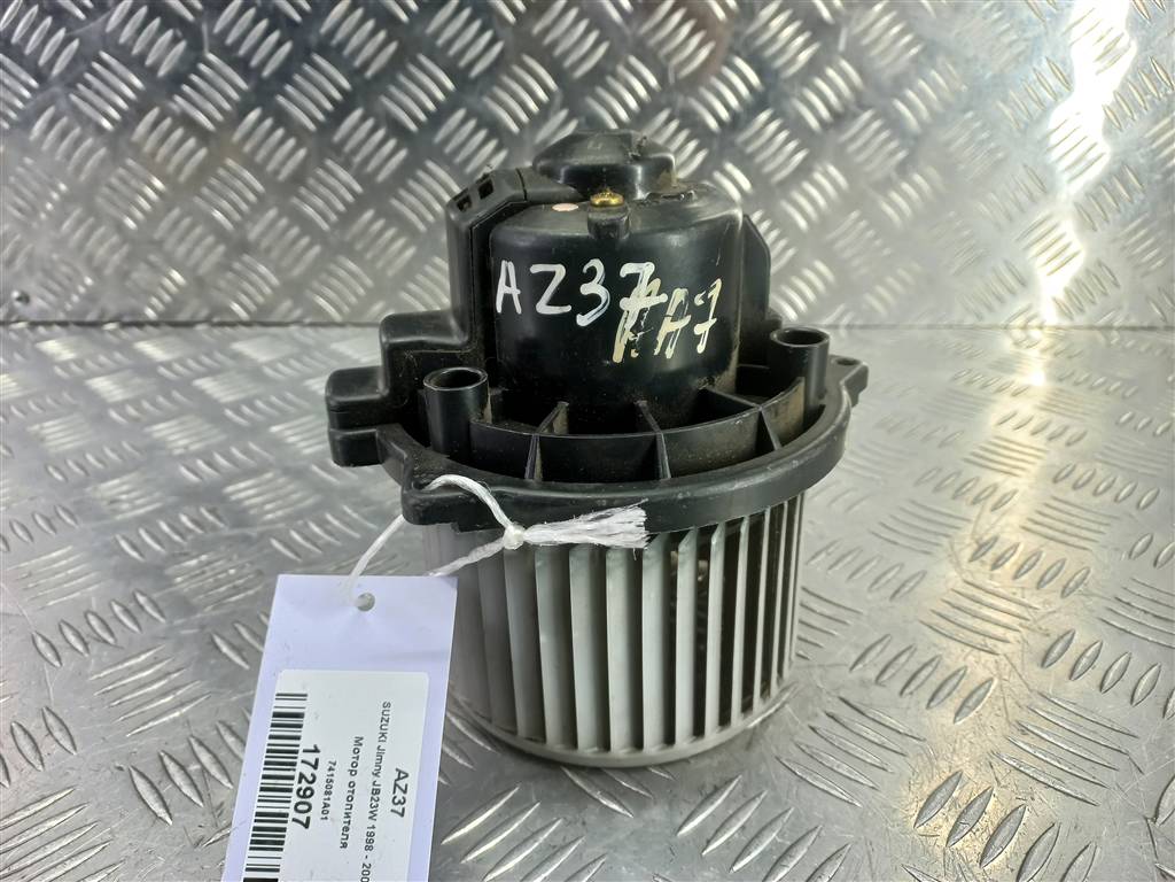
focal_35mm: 25
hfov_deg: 69.4
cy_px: 441
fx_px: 849
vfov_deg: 54.9
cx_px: 588
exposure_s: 1/50
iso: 80
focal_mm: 4.6
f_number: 1.8
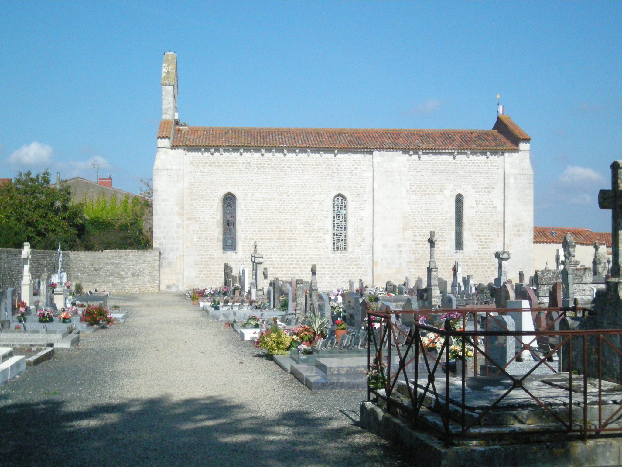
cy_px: 234
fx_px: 970
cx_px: 311
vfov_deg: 27.0
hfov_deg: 35.5
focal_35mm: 54
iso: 400
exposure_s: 1/1475
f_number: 6.7
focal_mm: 8.8
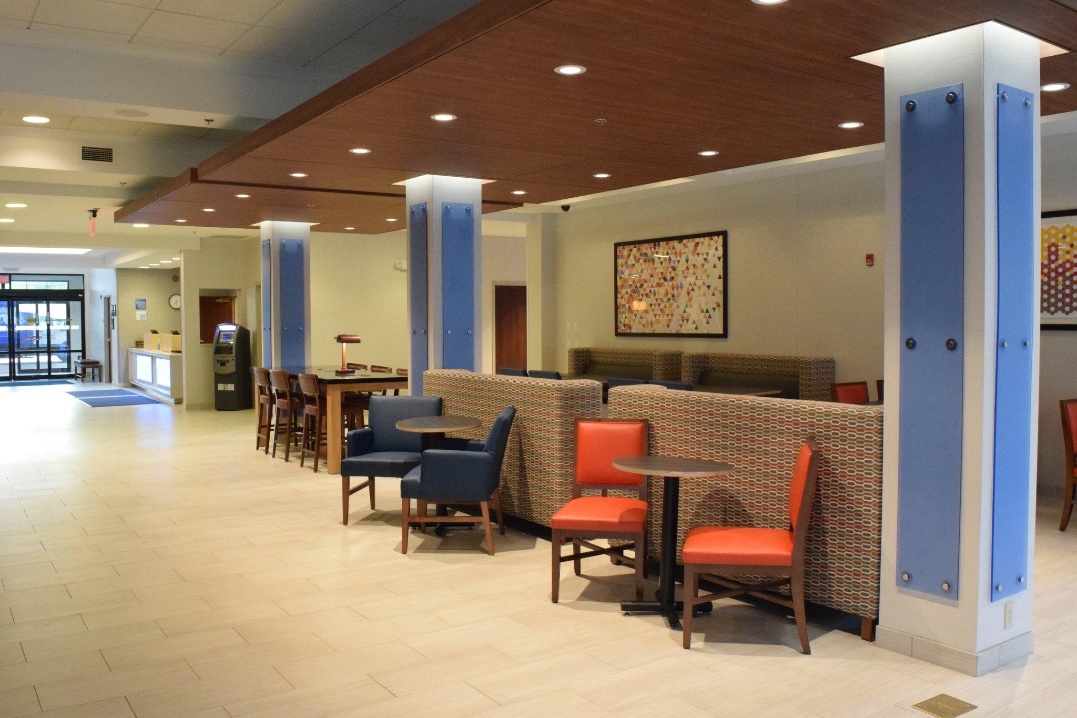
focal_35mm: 30
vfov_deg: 43.6
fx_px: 897
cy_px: 359
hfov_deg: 61.9
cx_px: 538
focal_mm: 20
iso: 5000
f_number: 13
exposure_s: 1/30
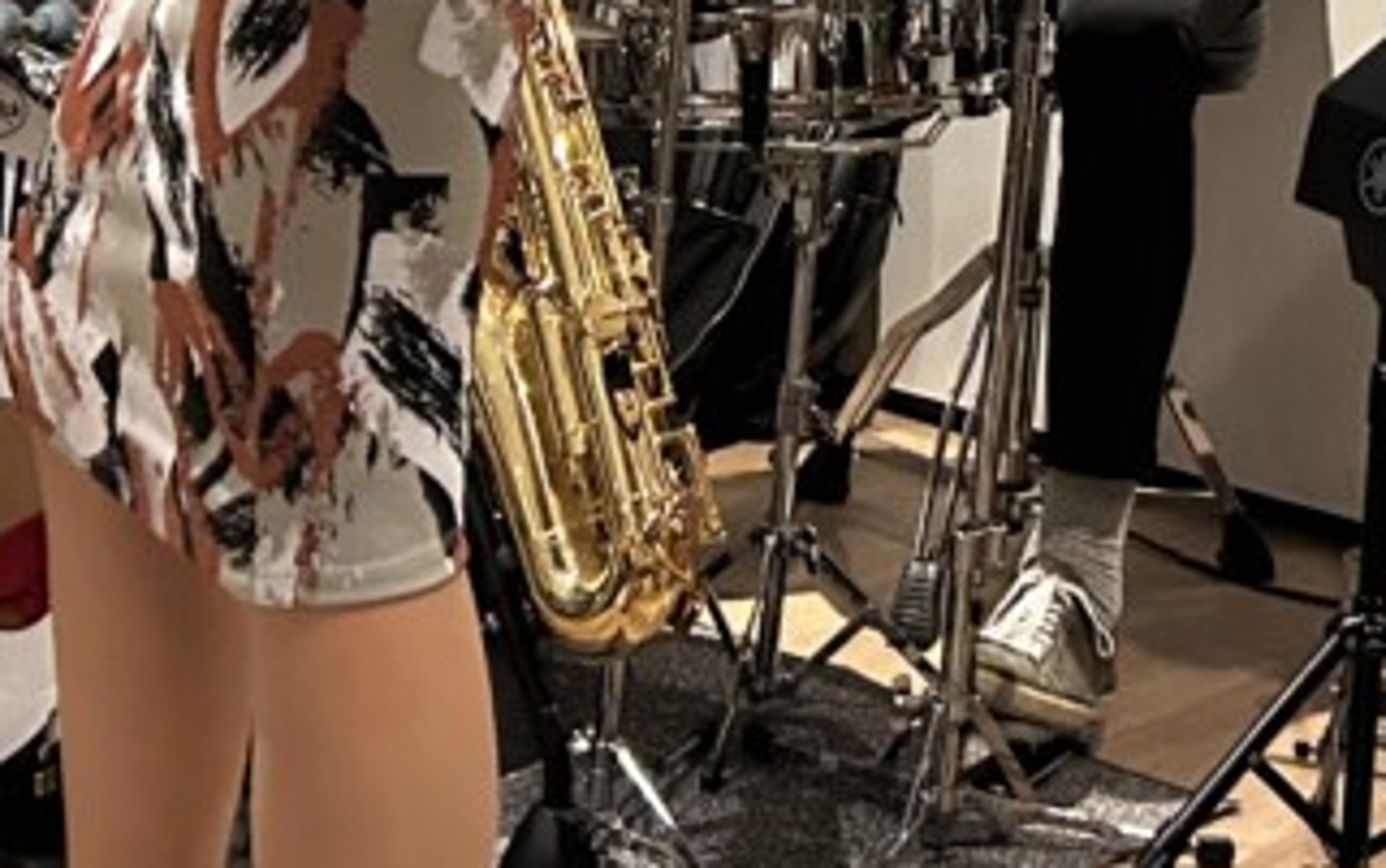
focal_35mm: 103
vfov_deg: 11.3
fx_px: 3893
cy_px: -954
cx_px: 1032
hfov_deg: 20.0
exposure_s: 1/33
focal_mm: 5.7
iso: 400
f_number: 1.5
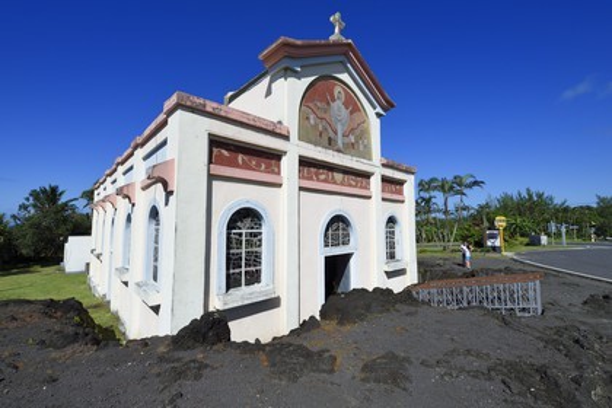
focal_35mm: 14
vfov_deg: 81.2
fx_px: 238
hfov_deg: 104.3
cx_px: 306
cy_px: 204
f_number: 14
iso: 200
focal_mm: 14
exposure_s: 1/250
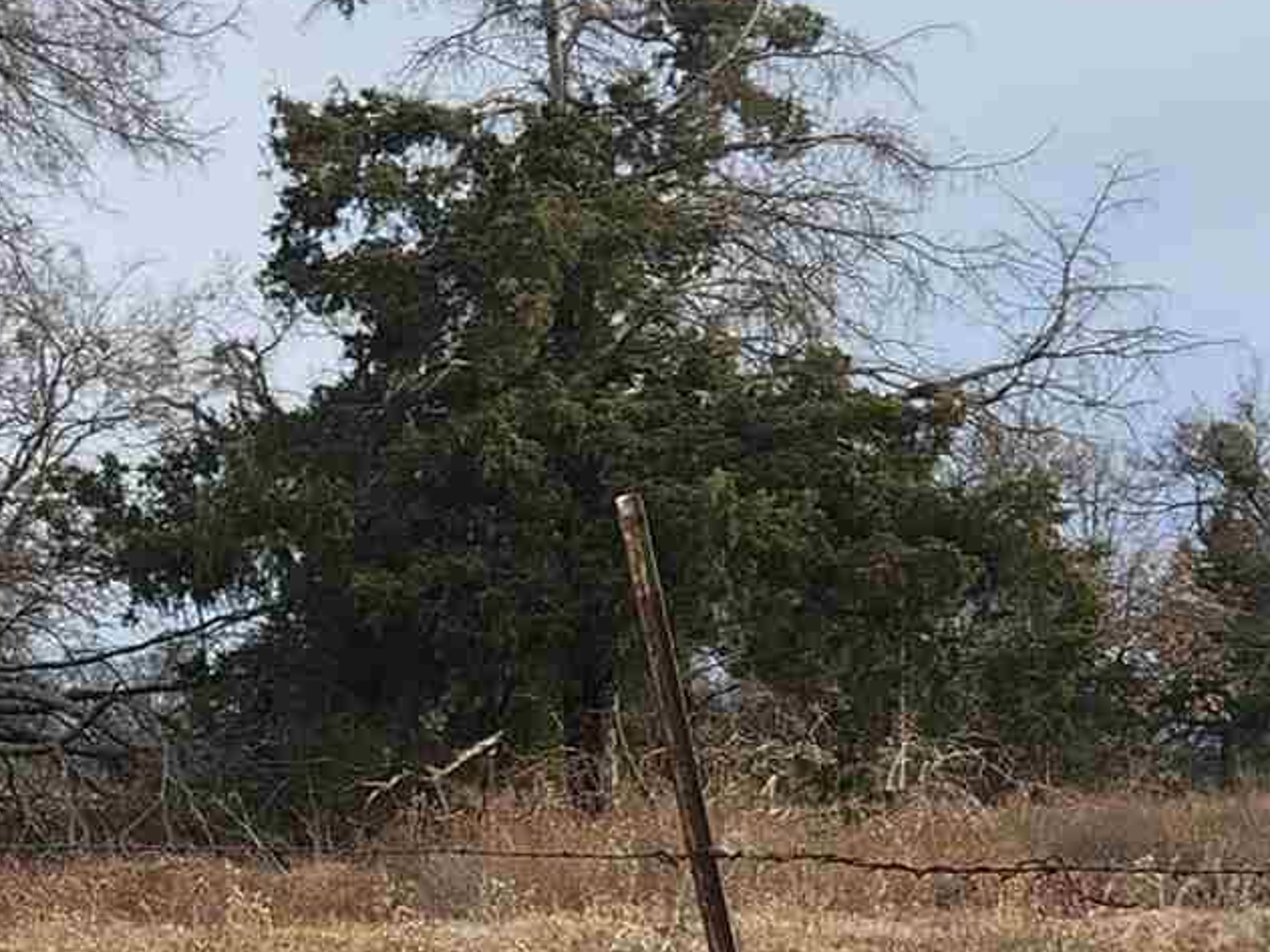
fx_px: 4108
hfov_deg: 17.5
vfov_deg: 12.8
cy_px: 1196
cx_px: 419
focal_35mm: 112
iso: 20
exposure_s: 1/507
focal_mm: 5.4
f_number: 1.8
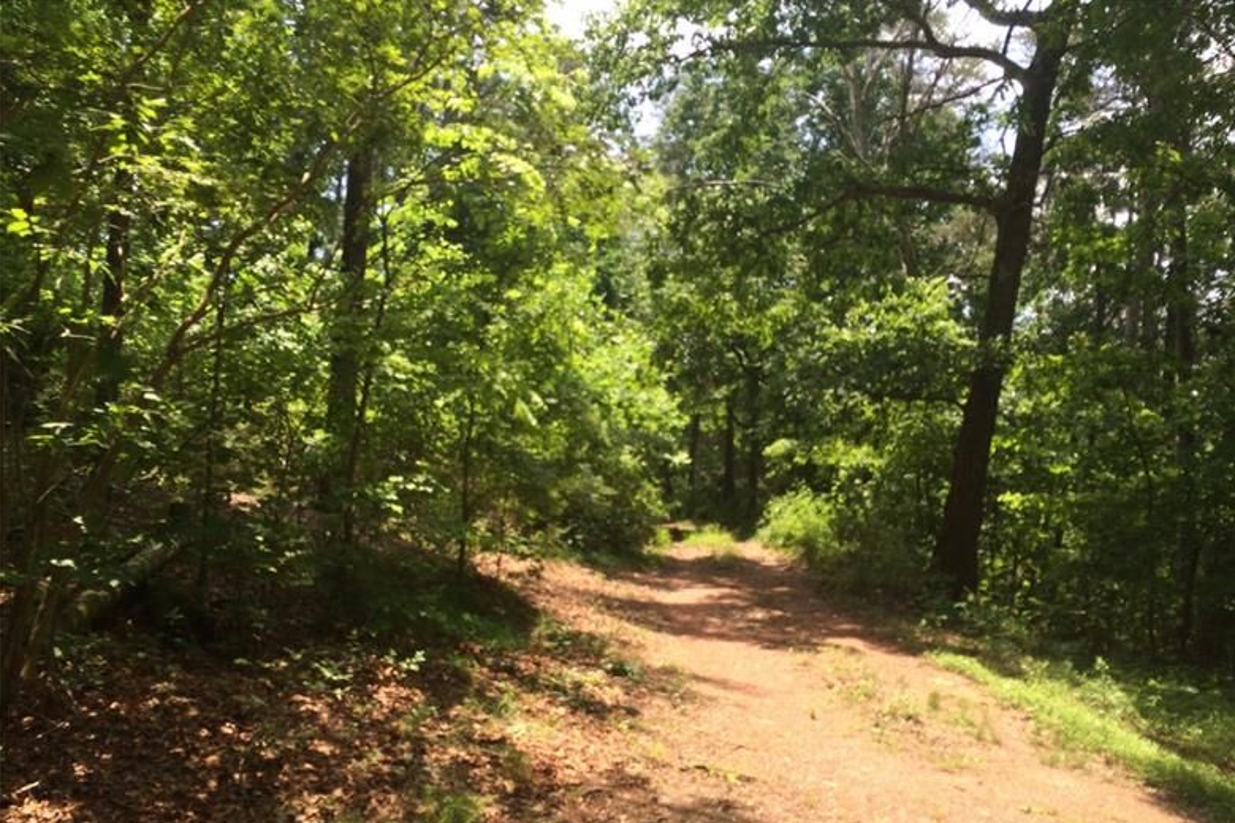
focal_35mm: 32
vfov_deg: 41.0
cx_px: 632
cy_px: 472
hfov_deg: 58.7
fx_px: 1098
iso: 32
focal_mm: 4.12
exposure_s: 1/662
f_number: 2.2
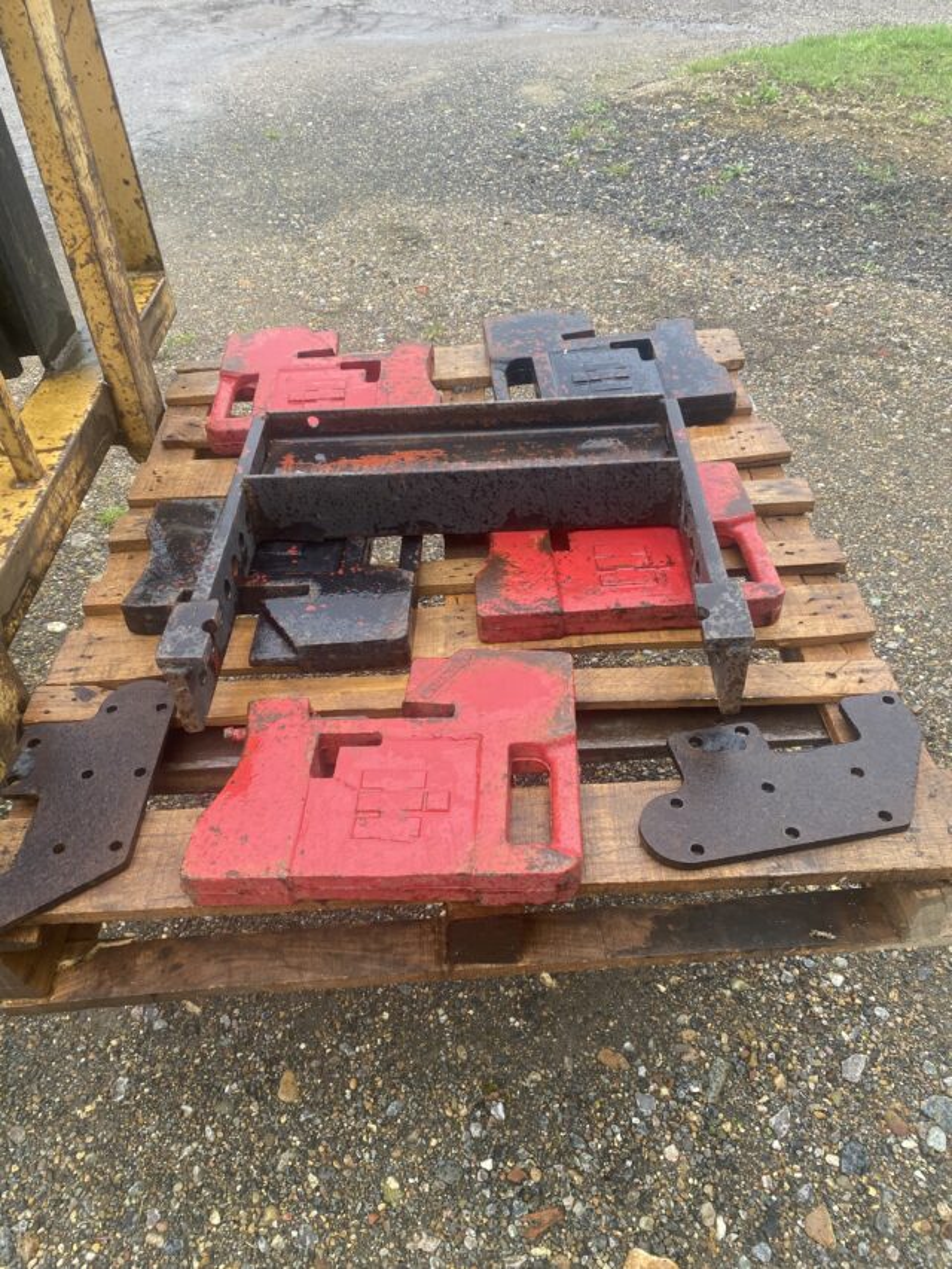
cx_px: 476
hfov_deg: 53.1
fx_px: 953
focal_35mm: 26
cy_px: 634
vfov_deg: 67.3
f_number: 1.8
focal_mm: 4.25
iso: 80
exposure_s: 1/121
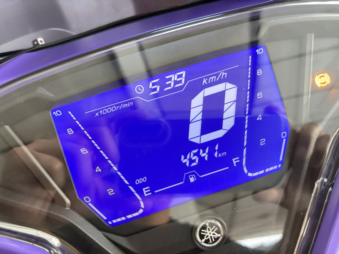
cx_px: 170
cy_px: 127
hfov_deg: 67.3
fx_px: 255
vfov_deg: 53.1
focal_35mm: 26
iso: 800
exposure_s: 1/30
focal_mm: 5.96
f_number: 1.6
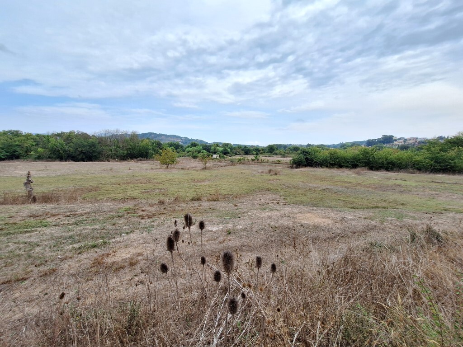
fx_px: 174
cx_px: 232
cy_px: 174
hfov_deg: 106.2
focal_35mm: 13
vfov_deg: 89.9
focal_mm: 1.74
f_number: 2.2
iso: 40
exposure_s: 1/870
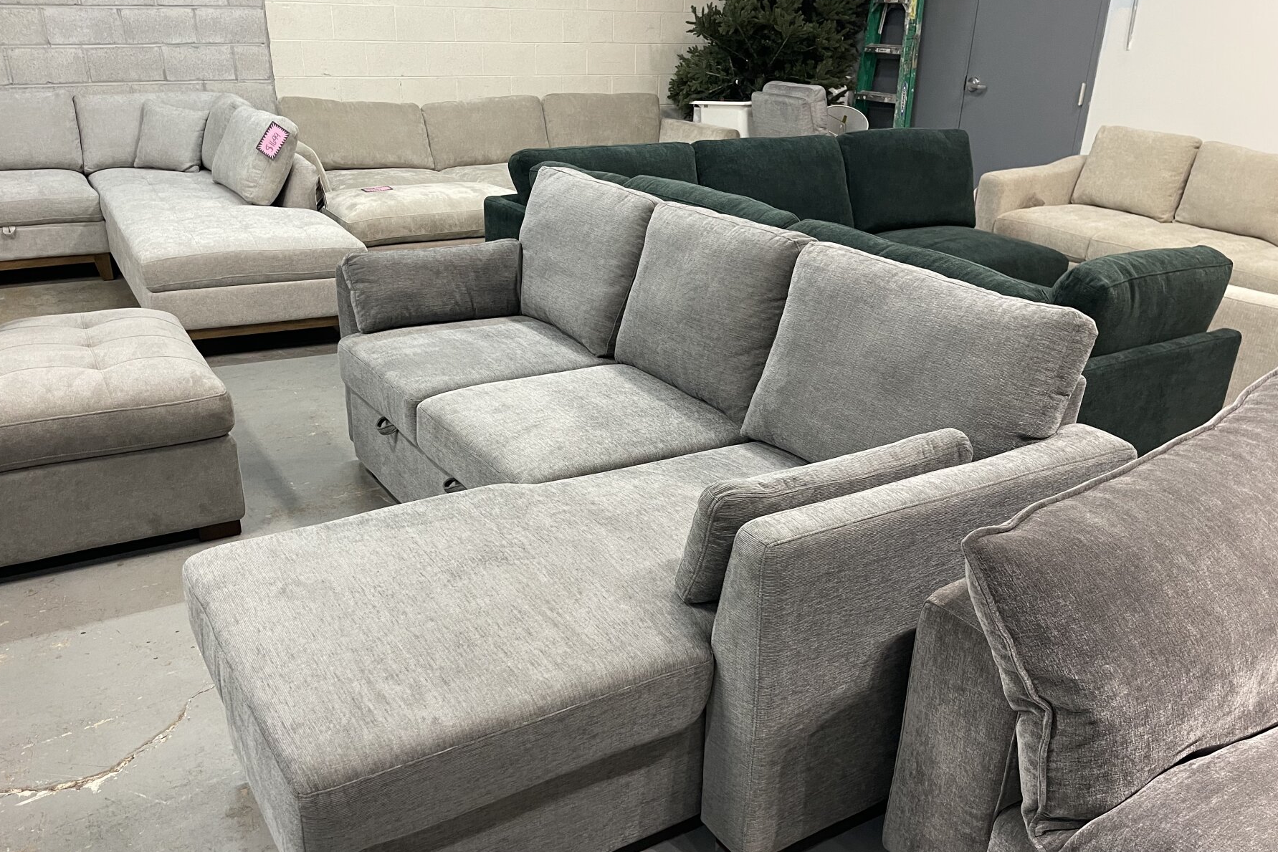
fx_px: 994
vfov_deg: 46.2
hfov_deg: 65.5
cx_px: 637
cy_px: 494
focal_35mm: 28
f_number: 1.6
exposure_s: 1/60
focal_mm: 5.1
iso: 200
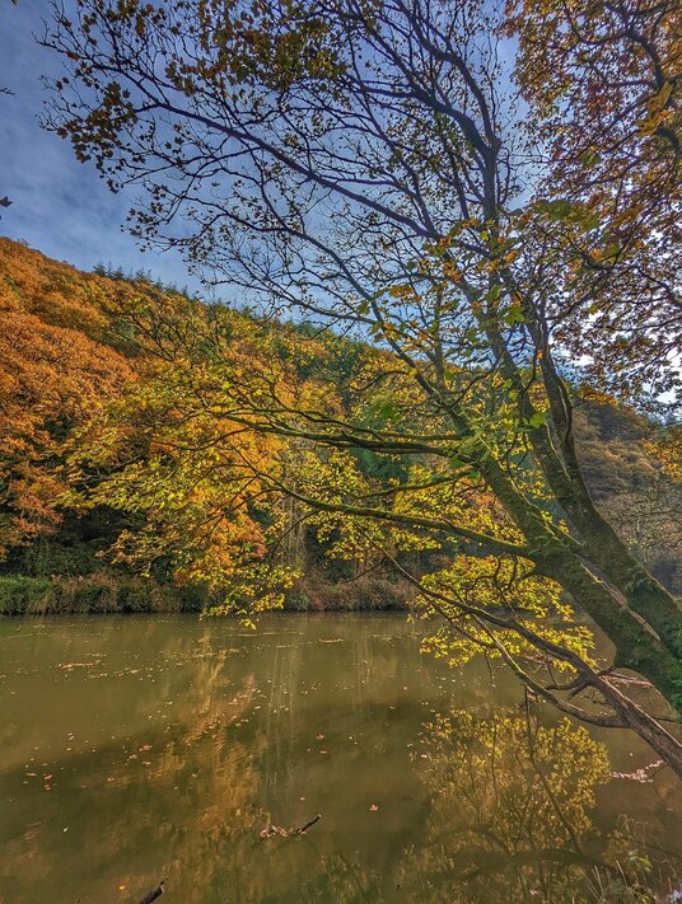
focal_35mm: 16
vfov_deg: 94.4
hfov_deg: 78.3
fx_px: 419
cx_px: 341
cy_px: 452
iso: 45
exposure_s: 1/1134
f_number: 2.2
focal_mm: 2.35
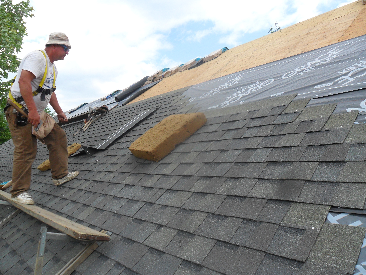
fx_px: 285
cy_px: 138
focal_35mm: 27
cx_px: 183
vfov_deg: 51.4
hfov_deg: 65.3
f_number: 3.5
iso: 100
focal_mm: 4.9
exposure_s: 1/500
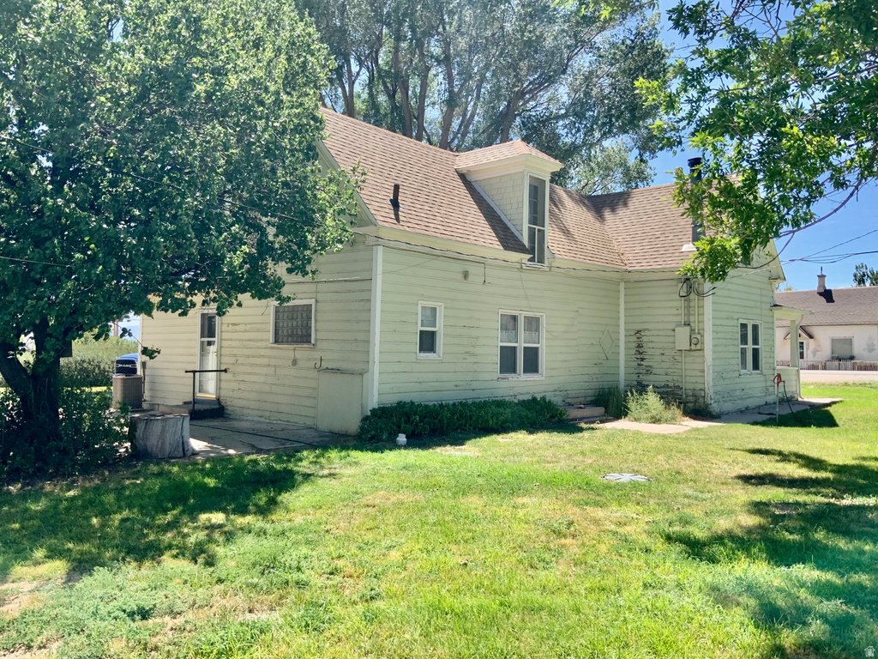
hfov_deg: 61.7
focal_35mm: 29
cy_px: 330
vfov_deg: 48.2
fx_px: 736
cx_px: 439
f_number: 1.8
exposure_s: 1/898
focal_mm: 3
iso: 16
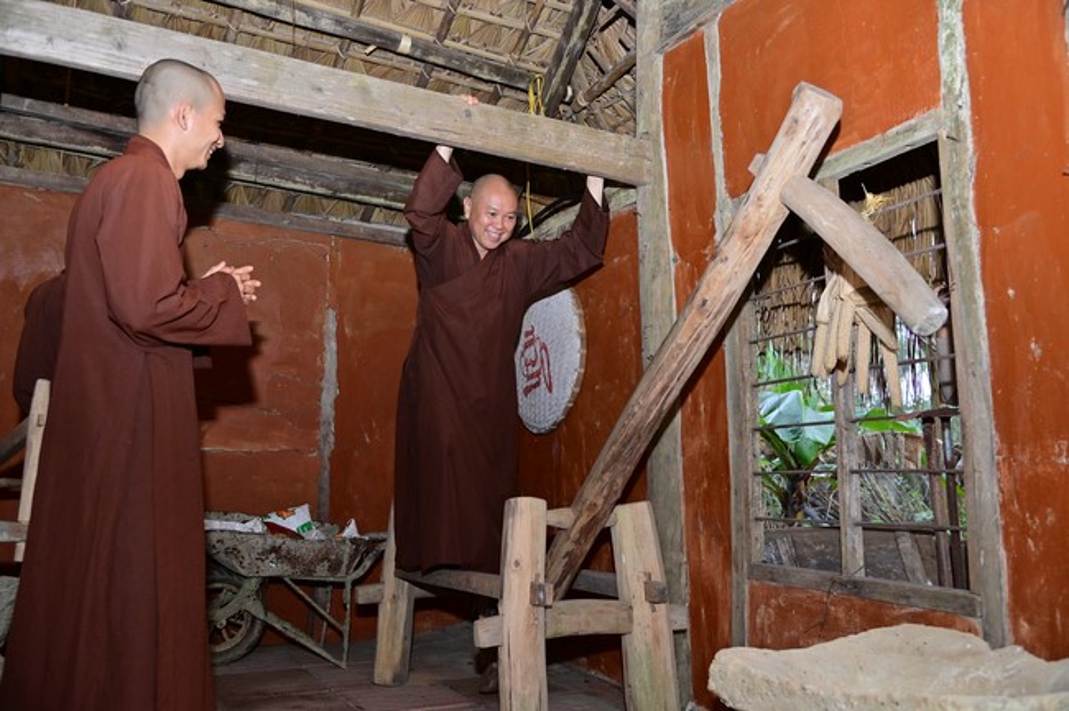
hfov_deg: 60.3
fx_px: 920
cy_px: 356
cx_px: 534
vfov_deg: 42.2
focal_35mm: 31
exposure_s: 1/200
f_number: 4.5
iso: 500
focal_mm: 31
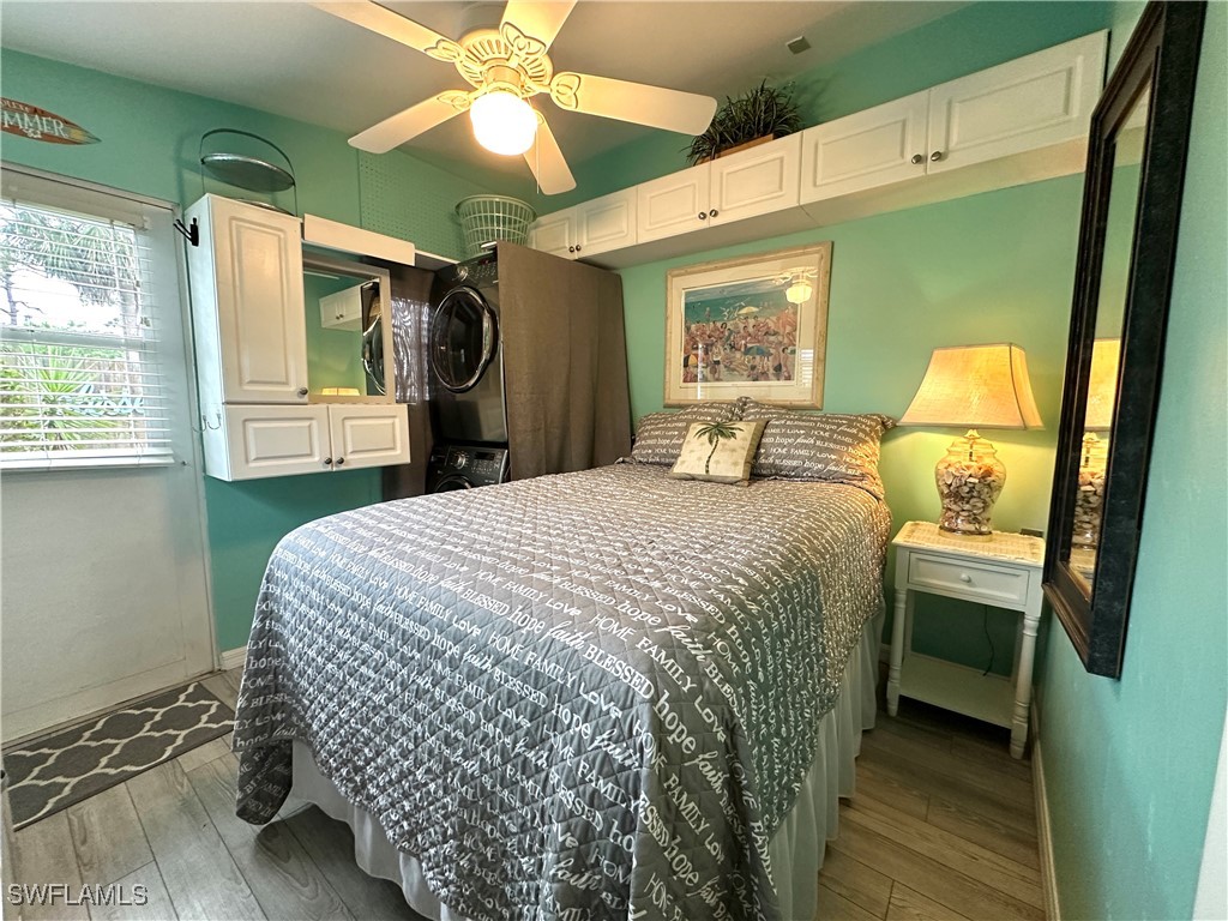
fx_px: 497
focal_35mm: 14
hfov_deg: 102.1
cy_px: 460
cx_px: 614
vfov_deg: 85.7
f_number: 2.2
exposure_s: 1/60
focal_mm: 2.22
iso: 320
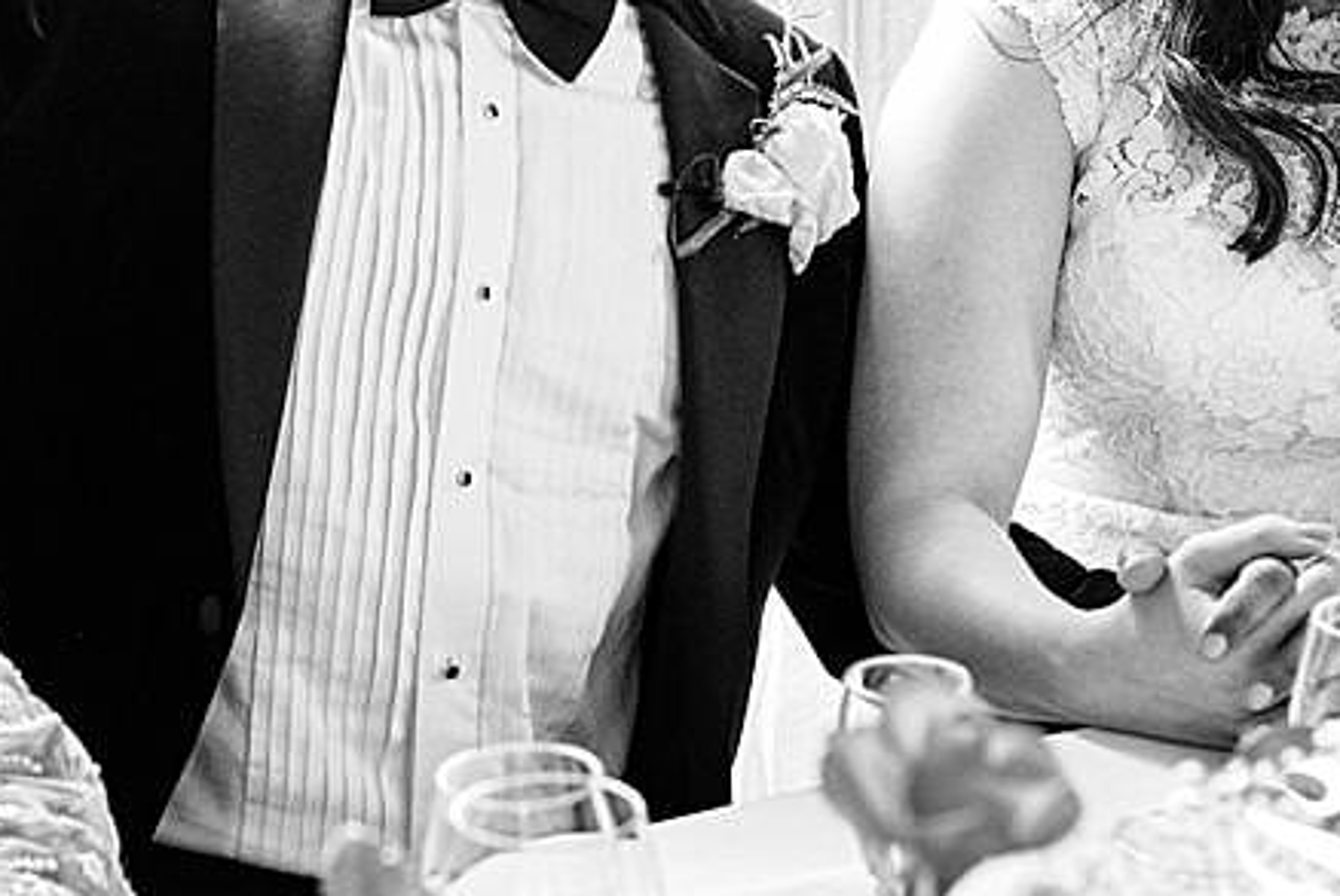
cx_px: 486
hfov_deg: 16.9
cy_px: -37
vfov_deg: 11.2
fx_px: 4508
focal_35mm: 121
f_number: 3.2
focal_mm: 35
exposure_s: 1/160
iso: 2500
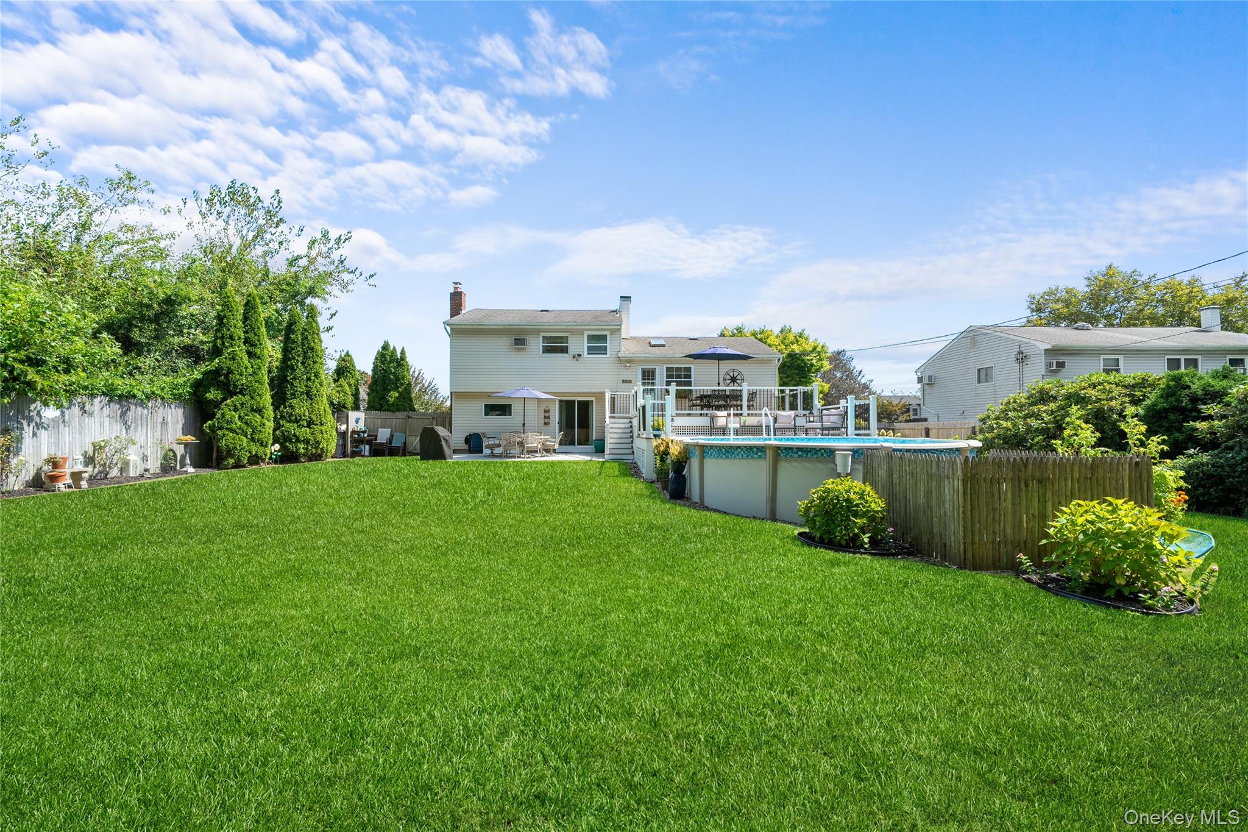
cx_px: 624
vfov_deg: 77.3
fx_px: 520
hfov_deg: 100.4
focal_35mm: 15
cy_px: 416
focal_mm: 15
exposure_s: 1/80
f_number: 9
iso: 400
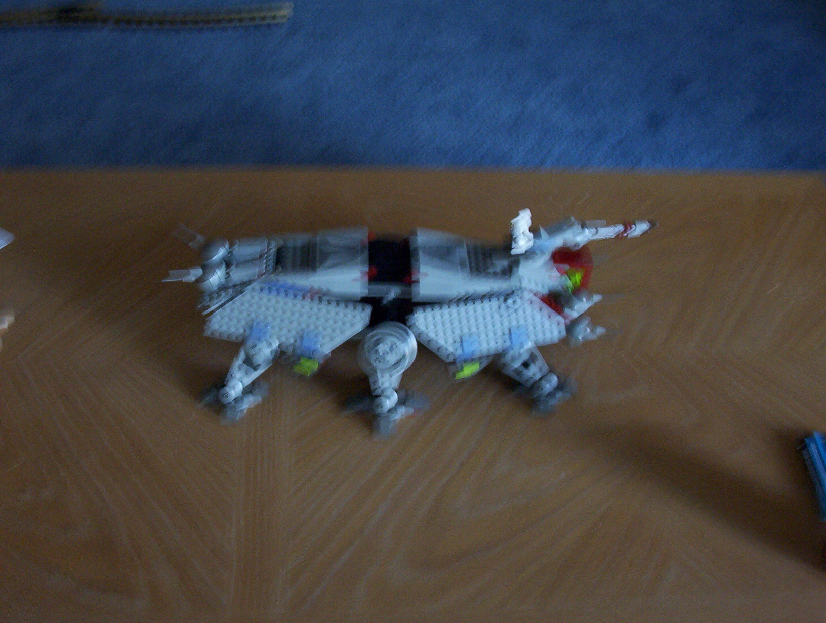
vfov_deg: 37.0
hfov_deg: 47.8
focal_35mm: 39
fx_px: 933
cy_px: 312
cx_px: 413
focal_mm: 6
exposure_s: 1/8
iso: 200
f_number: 4.5
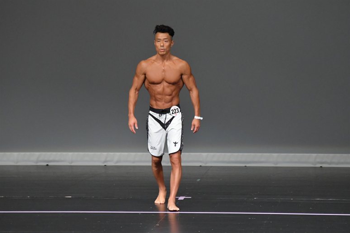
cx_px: 175
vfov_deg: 4.0
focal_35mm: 347
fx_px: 3371
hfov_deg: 5.9
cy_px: 116
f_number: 5.6
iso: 5000
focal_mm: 230
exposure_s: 1/400
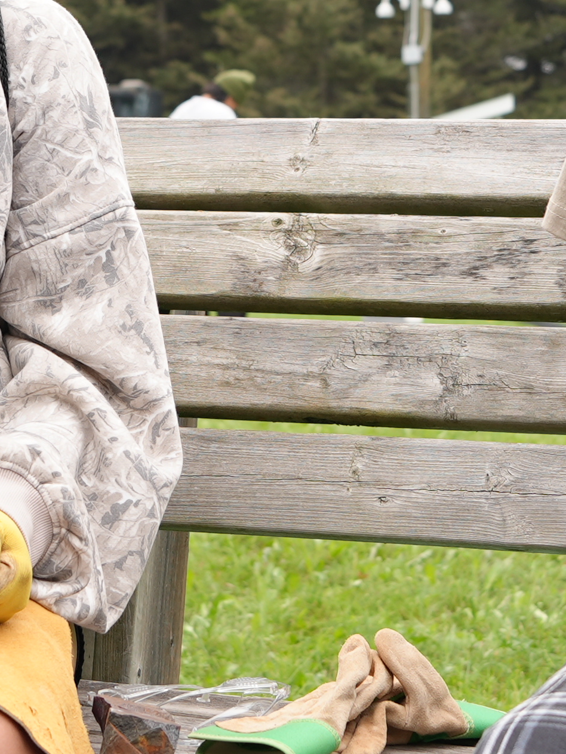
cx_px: 274
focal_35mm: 113
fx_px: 2462
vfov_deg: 17.3
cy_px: 150
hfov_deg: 13.1
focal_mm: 35
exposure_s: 1/160
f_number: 5
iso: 80
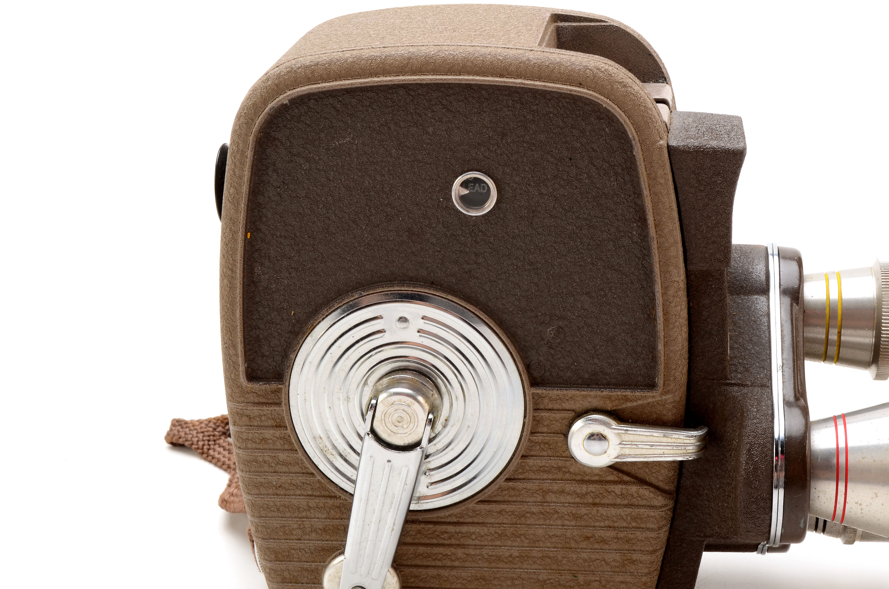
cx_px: 530
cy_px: 348
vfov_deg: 18.8
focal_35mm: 72
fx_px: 1774
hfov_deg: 28.1
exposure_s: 1/160
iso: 100
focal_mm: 38
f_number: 18
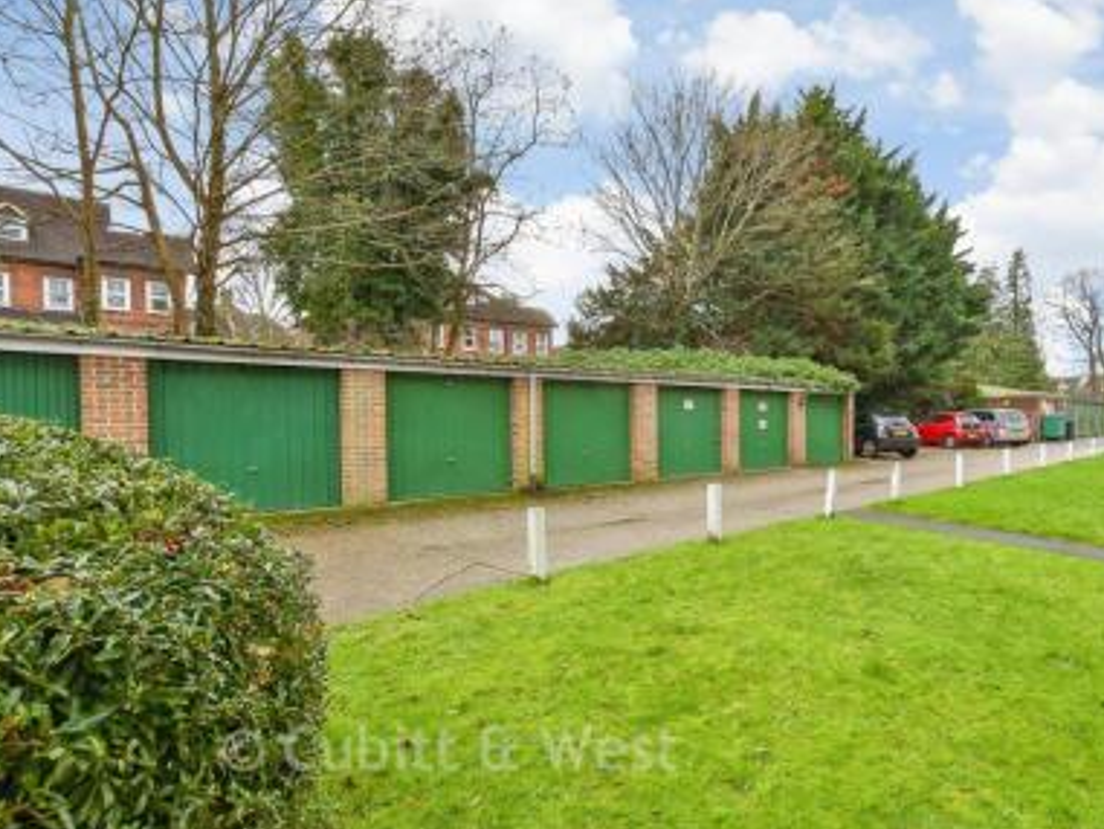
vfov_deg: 71.6
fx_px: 574
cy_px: 433
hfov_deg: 86.5
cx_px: 669
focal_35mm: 18
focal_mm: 10
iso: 160
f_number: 8
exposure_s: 1/30
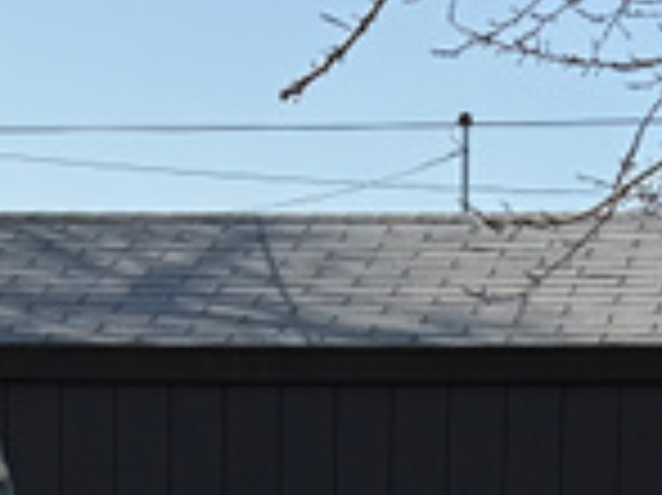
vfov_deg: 8.1
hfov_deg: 11.8
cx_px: 311
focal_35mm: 167
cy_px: 1215
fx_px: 3191
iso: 80
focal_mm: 6.76
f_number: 1.78
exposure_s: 1/2907
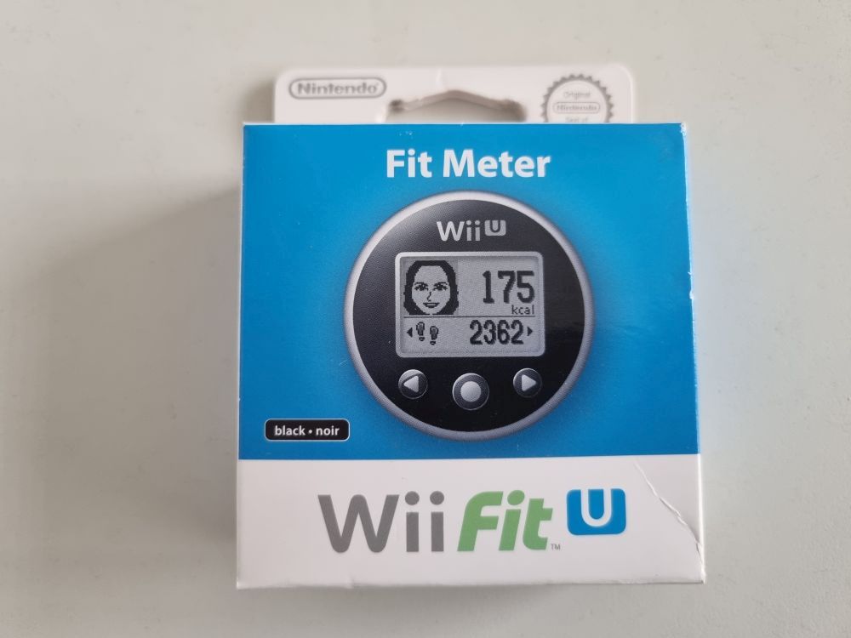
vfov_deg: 53.1
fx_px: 639
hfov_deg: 67.3
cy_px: 319
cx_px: 426
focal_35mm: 26
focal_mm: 5.4
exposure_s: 1/50
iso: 250
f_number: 1.8
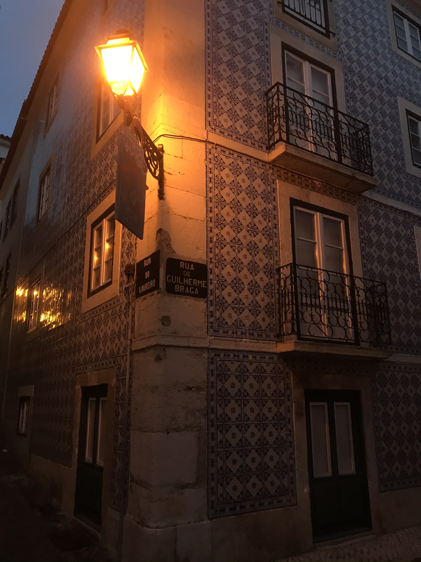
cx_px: 210
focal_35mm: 28
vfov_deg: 63.4
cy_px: 281
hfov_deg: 49.7
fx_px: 454
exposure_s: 1/17
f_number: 1.8
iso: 64
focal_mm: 3.99
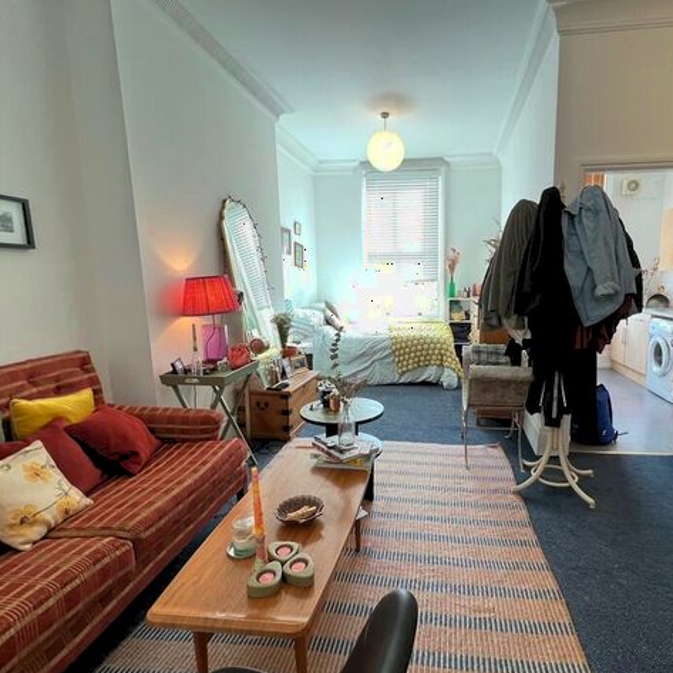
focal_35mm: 17
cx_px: 404
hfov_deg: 82.9
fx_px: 374
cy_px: 346
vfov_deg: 83.9
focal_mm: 1.57
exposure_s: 1/100
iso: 250
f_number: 1.8
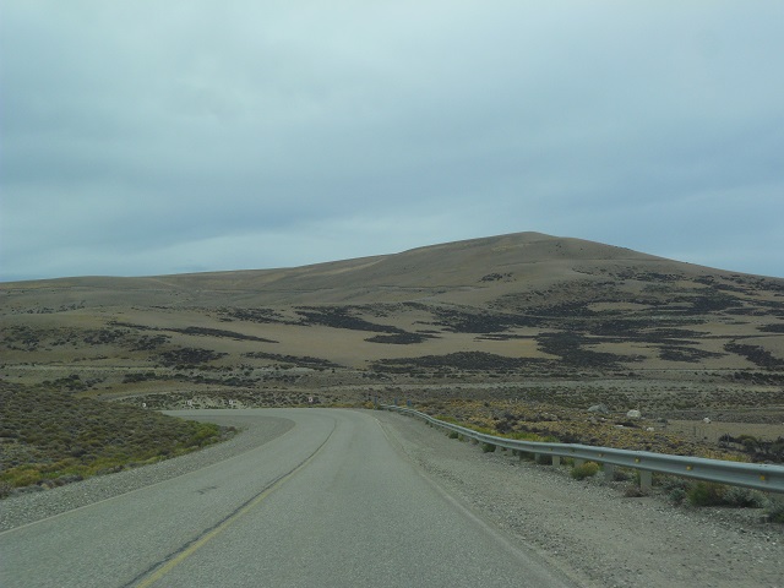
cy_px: 294
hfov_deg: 30.7
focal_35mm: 63
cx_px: 392
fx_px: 1427
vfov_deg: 23.3
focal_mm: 11.2
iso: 80
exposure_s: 1/250
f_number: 5.6
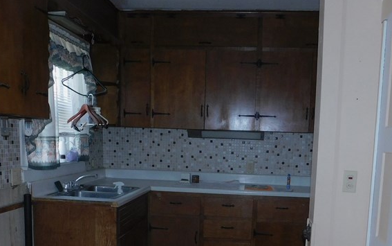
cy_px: 207
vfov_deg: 28.4
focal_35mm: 44
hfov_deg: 45.2
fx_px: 470
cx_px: 203
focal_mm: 4
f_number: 3
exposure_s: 1/30
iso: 200
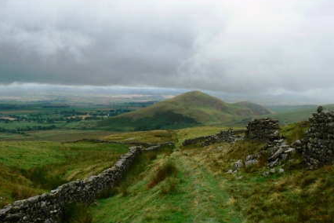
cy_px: 116
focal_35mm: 38
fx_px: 353
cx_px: 165
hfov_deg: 50.7
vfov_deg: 35.0
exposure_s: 1/320
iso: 80
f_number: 5.6
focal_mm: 6
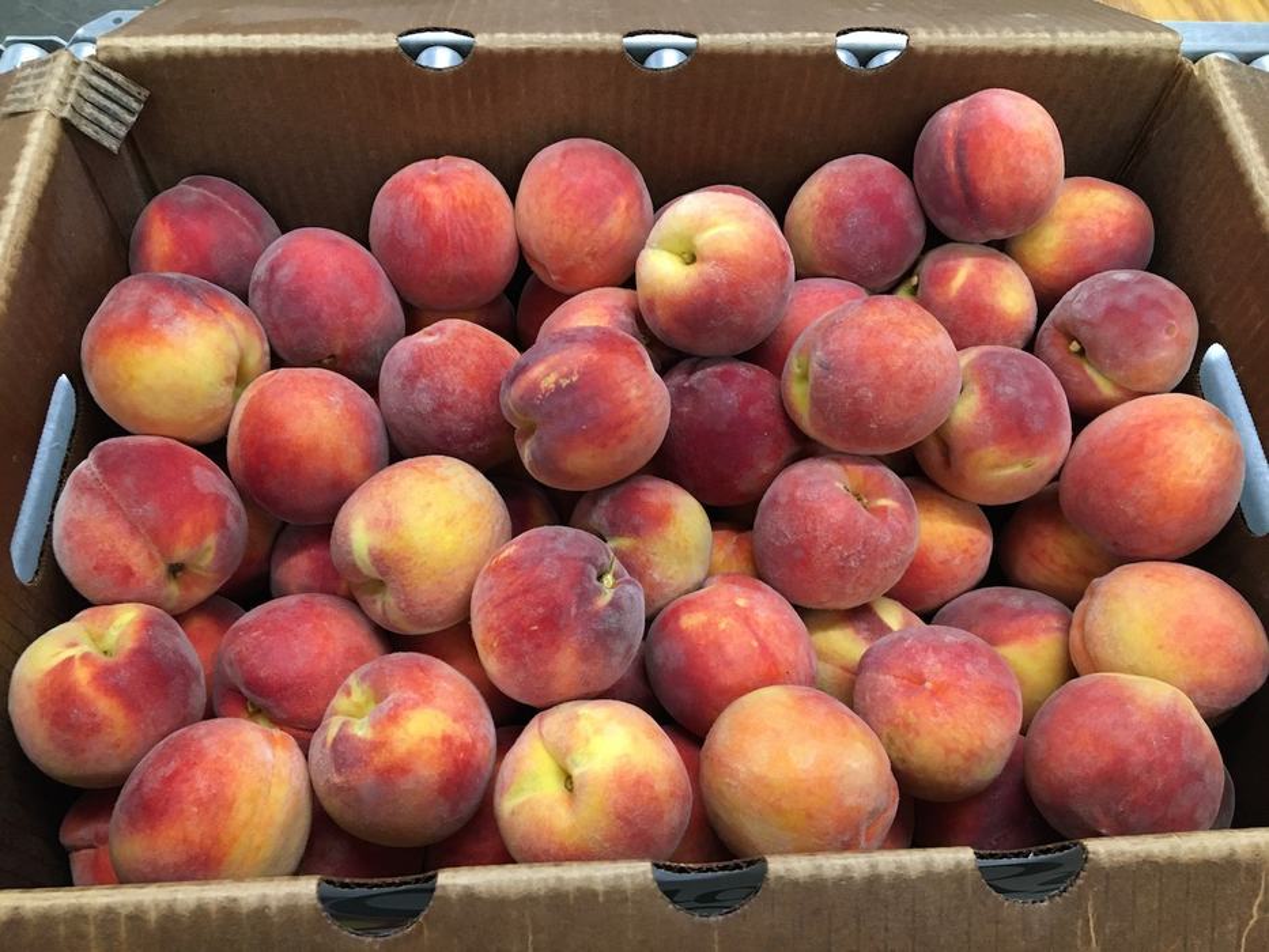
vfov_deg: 48.2
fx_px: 1063
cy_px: 476
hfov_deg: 61.7
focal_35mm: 29
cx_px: 634
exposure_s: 1/30
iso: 125
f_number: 2.2
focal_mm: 4.15
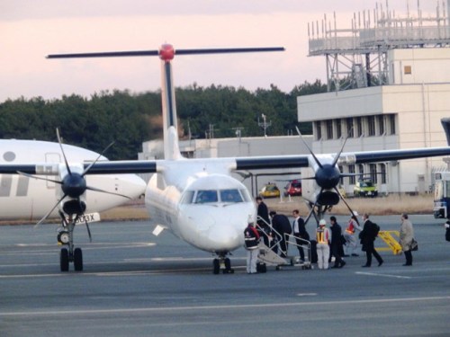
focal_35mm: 397
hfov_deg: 5.0
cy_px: 168
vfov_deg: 3.7
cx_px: 225
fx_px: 5161
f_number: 5.6
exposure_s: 1/125
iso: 500
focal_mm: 71
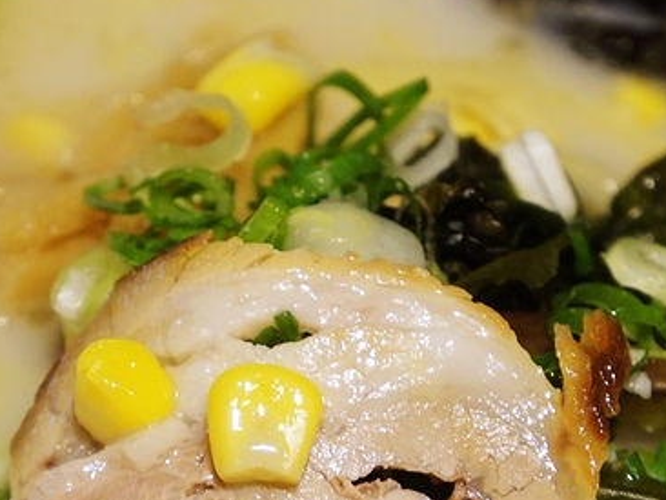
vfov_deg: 9.4
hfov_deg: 12.5
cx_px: 340
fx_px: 3029
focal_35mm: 157
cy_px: 537
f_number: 4.5
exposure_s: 1/40
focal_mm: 39
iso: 800
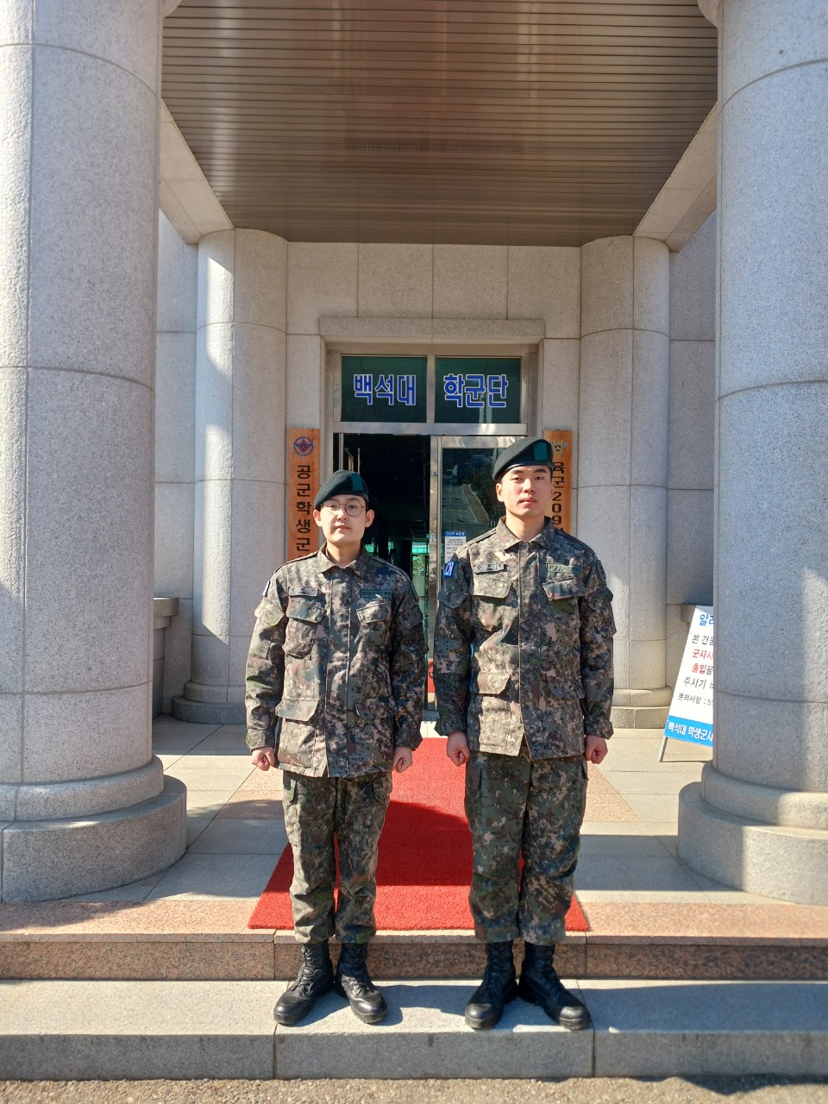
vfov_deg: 65.3
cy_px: 552
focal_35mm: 27
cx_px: 414
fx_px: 861
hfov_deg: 51.4
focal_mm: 4
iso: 20
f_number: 1.8
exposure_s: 1/182
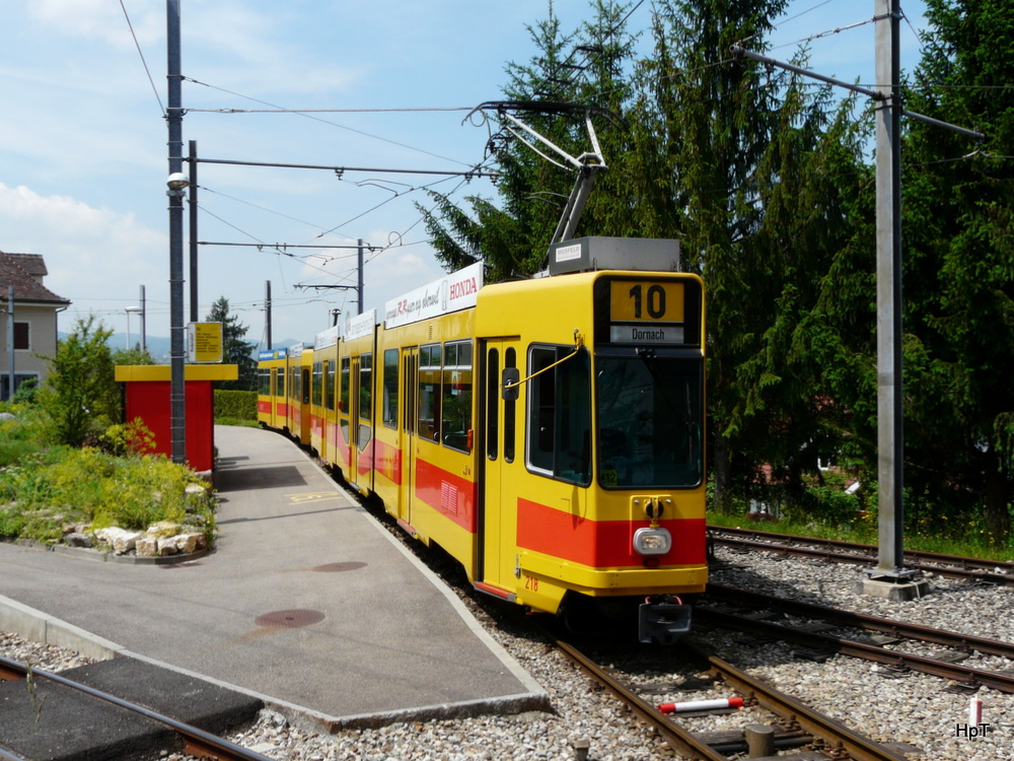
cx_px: 507
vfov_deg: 36.0
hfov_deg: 46.8
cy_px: 380
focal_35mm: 40
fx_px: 1172
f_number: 5.6
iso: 100
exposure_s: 1/320
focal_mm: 6.5
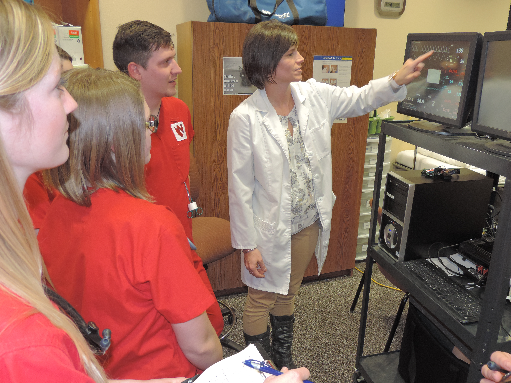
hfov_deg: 60.0
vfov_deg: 46.8
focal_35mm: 30
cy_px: 192
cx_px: 256
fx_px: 443
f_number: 3.1
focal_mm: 5.3
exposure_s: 1/40
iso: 280
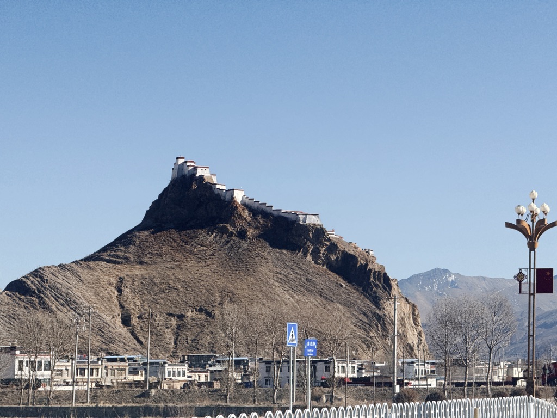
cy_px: 209
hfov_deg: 16.4
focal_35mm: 120
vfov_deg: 12.3
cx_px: 278
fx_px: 1931
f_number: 2.8
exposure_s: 1/1422
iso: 50
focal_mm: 15.66
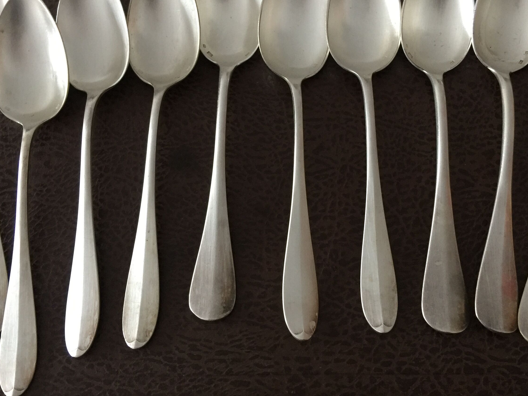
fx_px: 641
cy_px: 155
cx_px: 275
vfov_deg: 34.2
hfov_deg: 44.8
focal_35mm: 42
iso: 100
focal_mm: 4.15
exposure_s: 1/17
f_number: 2.2
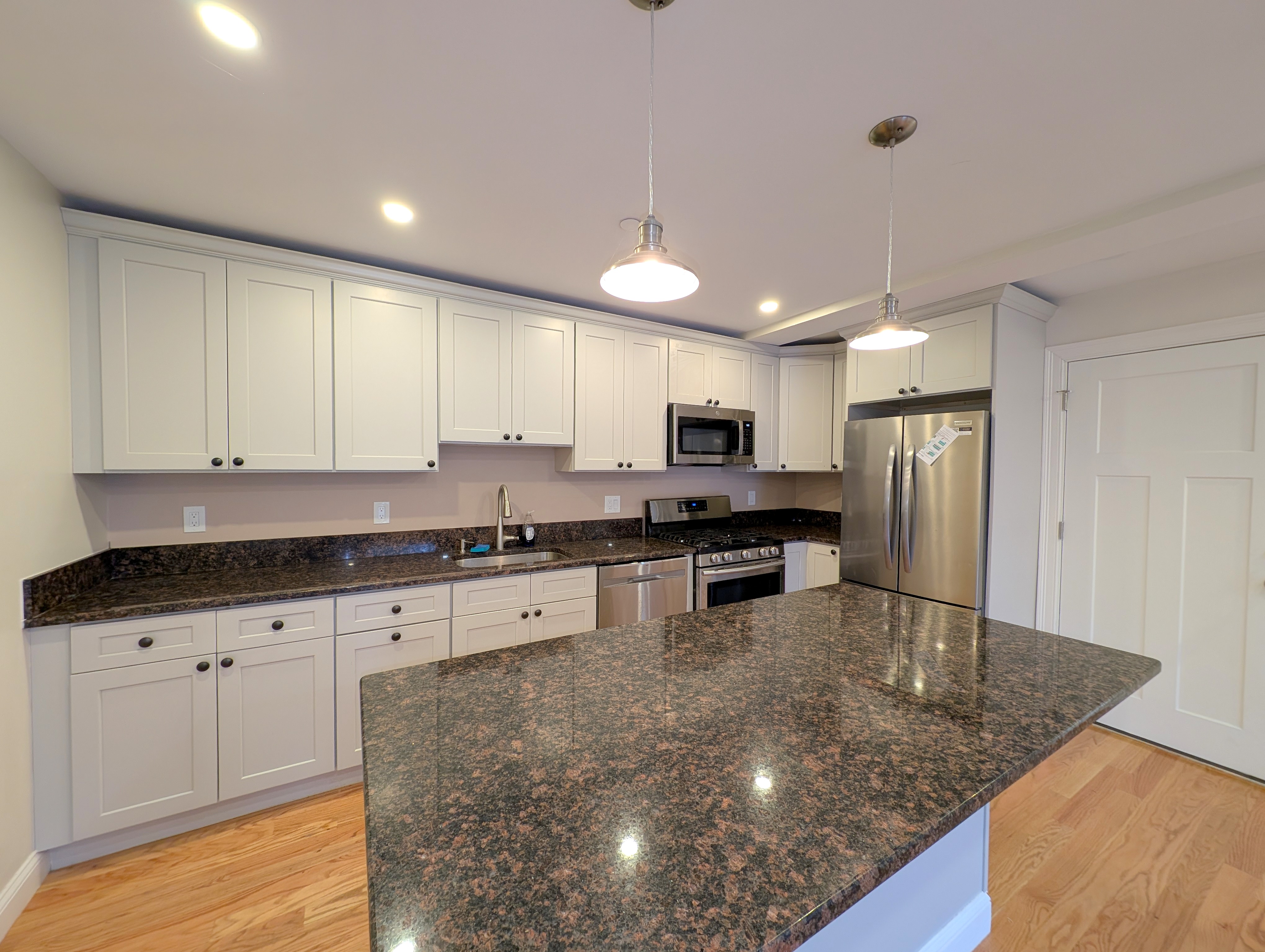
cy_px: 476
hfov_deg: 110.5
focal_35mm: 12
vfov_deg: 94.6
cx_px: 632
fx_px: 439
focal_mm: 2.23
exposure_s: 1/24
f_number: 1.95
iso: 46
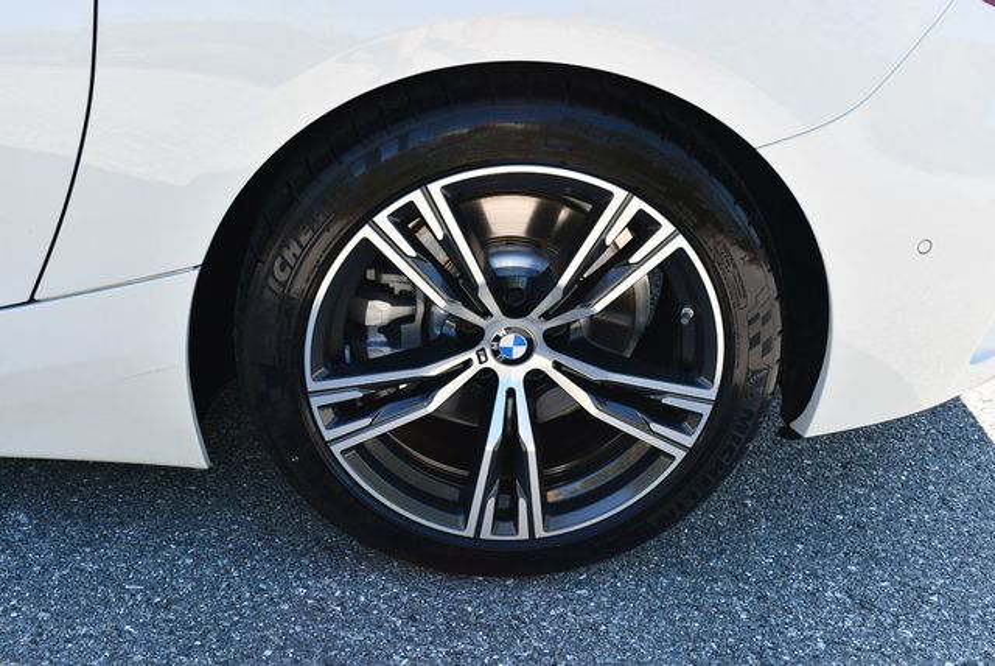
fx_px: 1217
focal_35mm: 44
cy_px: 333
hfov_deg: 44.5
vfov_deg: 30.6
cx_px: 498
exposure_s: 1/250
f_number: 5.6
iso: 250
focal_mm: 22
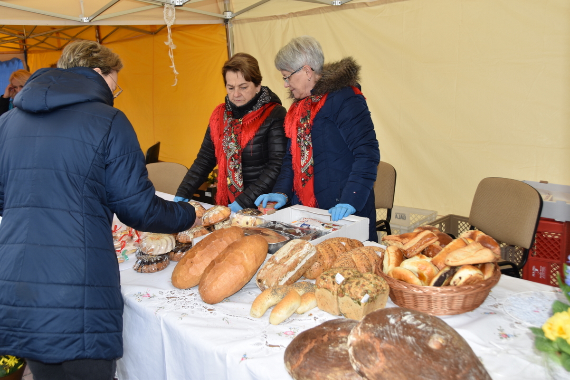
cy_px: 190
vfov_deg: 40.0
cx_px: 285
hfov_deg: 57.2
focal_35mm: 33
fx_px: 522
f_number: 3.8
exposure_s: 1/80
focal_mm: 22
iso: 100
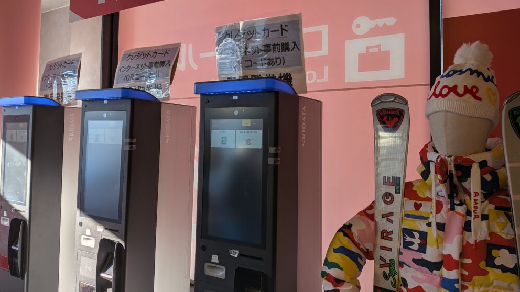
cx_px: 267
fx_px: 372
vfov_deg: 42.7
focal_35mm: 27
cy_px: 116
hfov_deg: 69.8
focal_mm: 4.53
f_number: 1.7
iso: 25
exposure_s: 1/949
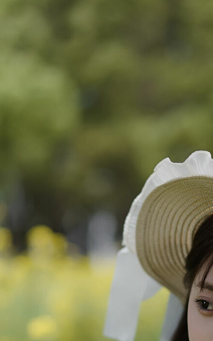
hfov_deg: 11.3
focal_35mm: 115
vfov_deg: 17.8
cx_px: 212
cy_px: 315
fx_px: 1069
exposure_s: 1/8000
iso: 100
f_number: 1.4
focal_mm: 50
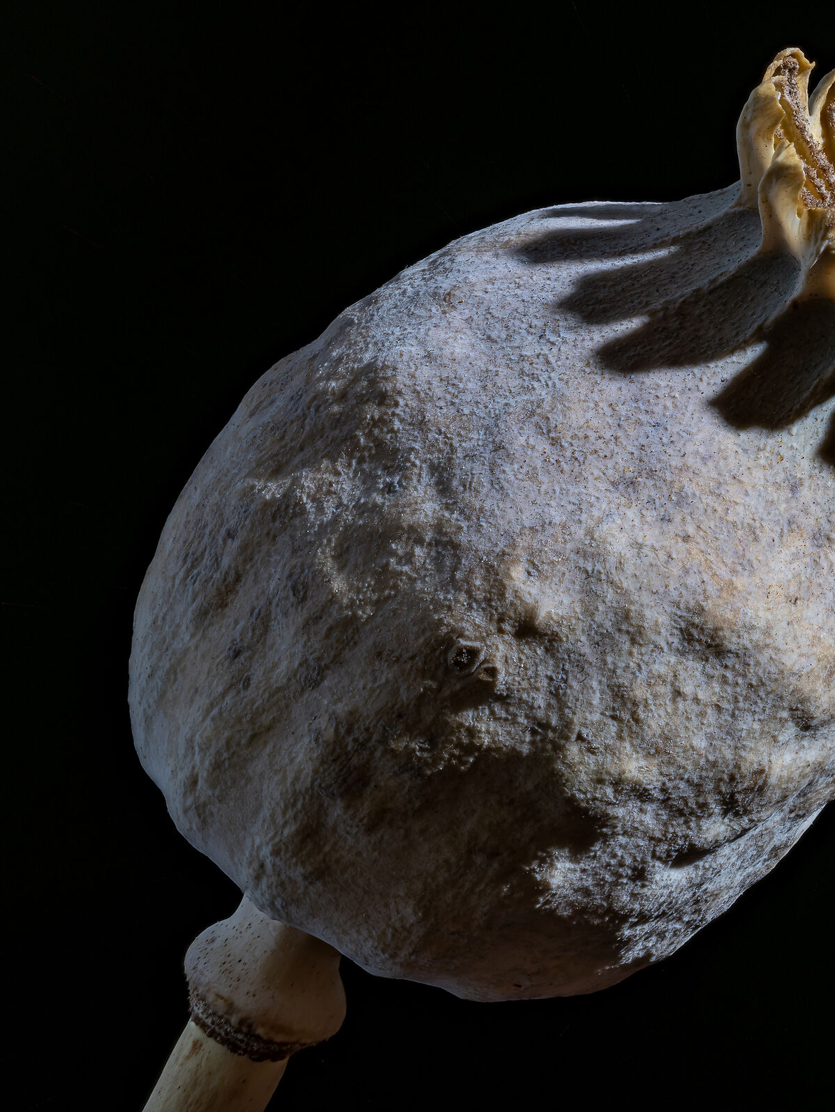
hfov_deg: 9.7
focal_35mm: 152
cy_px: 556
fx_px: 4887
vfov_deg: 13.0
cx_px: 709
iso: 100
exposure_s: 1/3
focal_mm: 105
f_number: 14
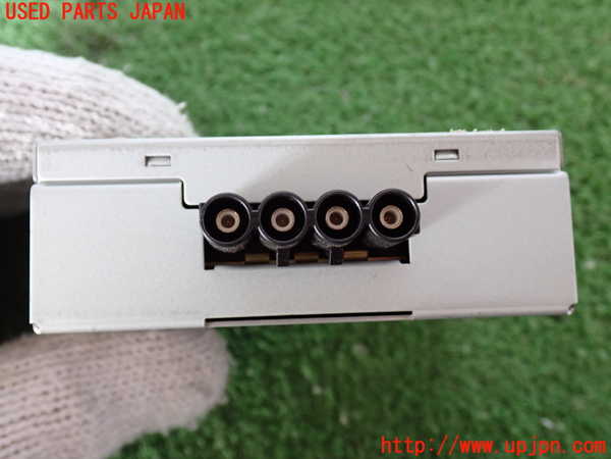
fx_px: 724
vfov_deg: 35.1
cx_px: 306
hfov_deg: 45.8
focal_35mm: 41
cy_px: 230
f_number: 2.8
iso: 640
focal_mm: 7.31
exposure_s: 1/40
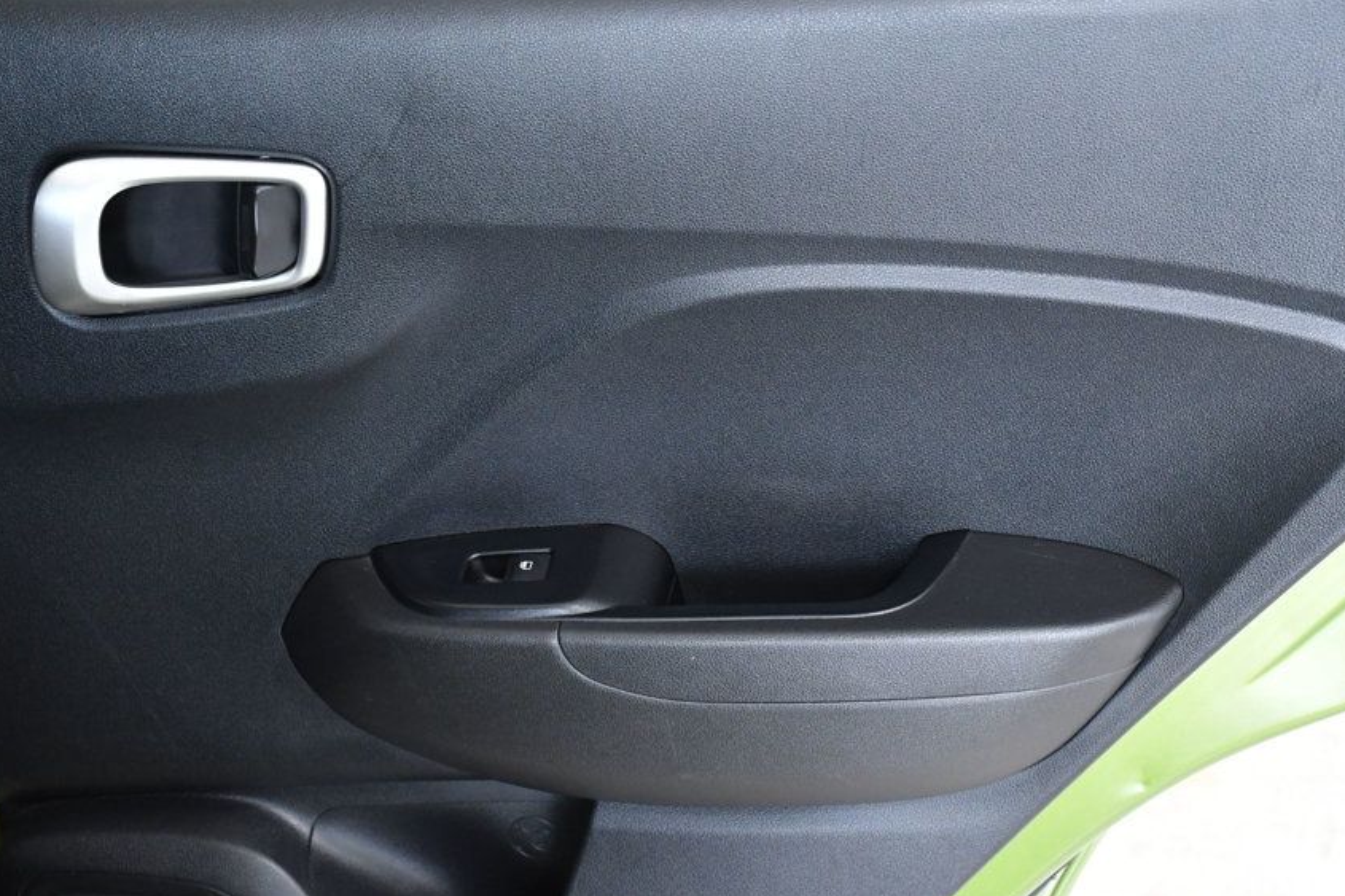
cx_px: 780
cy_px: 465
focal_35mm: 63
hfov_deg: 31.8
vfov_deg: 21.6
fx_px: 2353
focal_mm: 35
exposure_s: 1/160
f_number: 6.3
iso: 2500
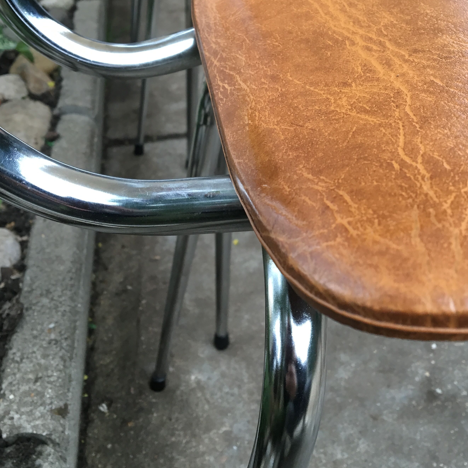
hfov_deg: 42.8
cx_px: 256
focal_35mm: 39
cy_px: 184
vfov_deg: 42.6
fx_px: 597
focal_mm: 4.15
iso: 50
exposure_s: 1/33
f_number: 2.2
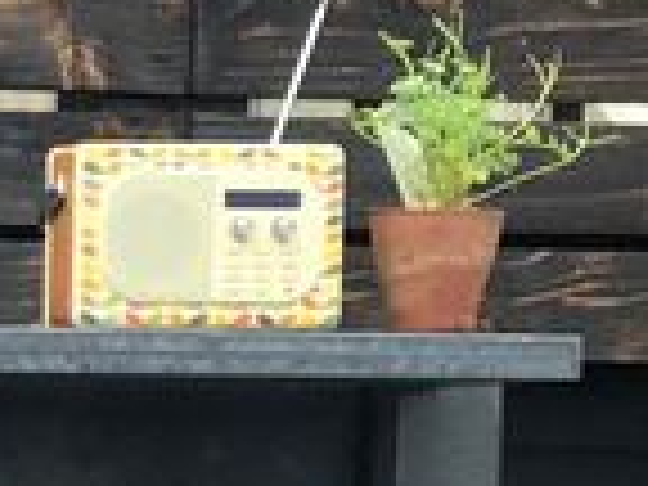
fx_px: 7581
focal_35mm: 405
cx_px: -1350
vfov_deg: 3.6
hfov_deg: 4.7
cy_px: 1048
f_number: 2.8
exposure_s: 1/121
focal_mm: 6.6
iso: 20
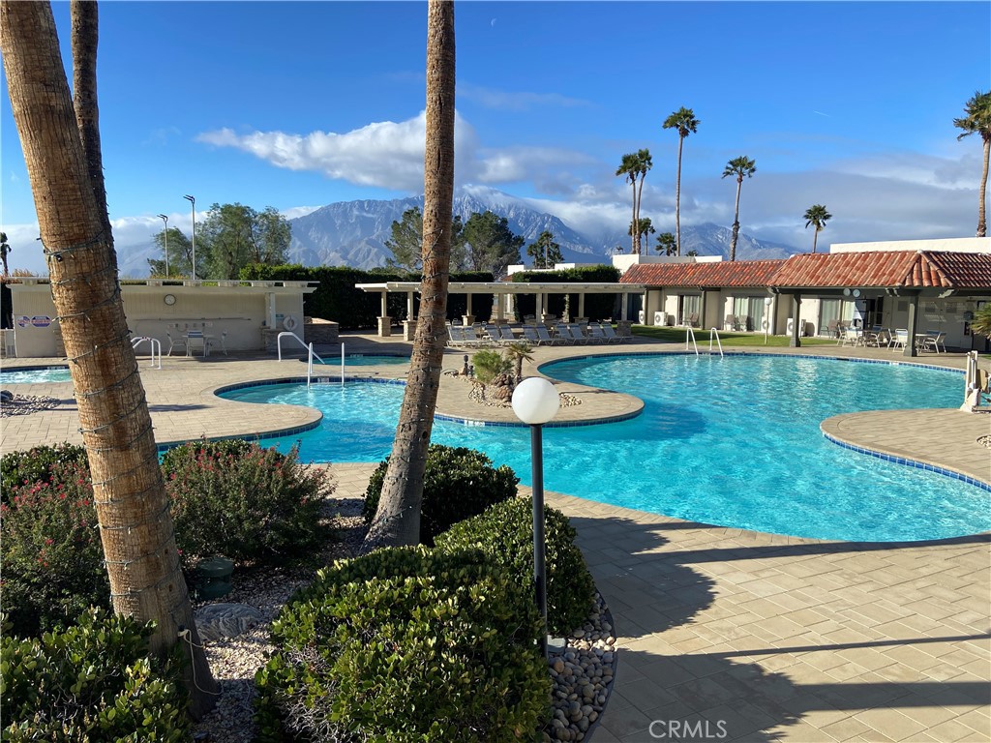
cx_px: 496
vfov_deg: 53.1
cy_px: 372
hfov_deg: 67.3
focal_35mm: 26
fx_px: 744
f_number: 1.8
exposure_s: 1/2755
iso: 32
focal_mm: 4.25
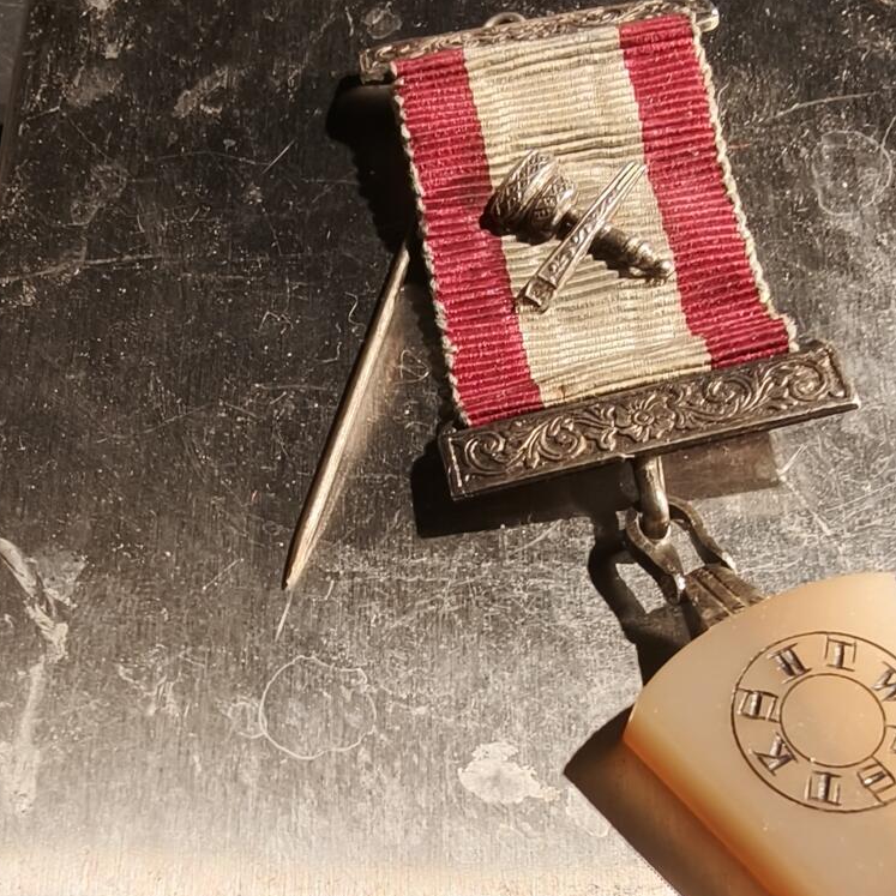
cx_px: 657
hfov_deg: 34.1
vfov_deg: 29.8
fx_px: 1435
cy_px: 1072
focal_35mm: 49
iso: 160
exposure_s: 1/54.4
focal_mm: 2.32
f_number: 2
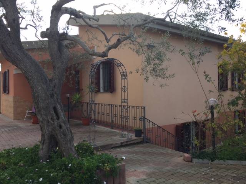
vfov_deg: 48.2
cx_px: 123
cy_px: 92
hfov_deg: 61.7
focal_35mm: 29
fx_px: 206
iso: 32
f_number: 2.2
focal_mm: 4.15
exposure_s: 1/682
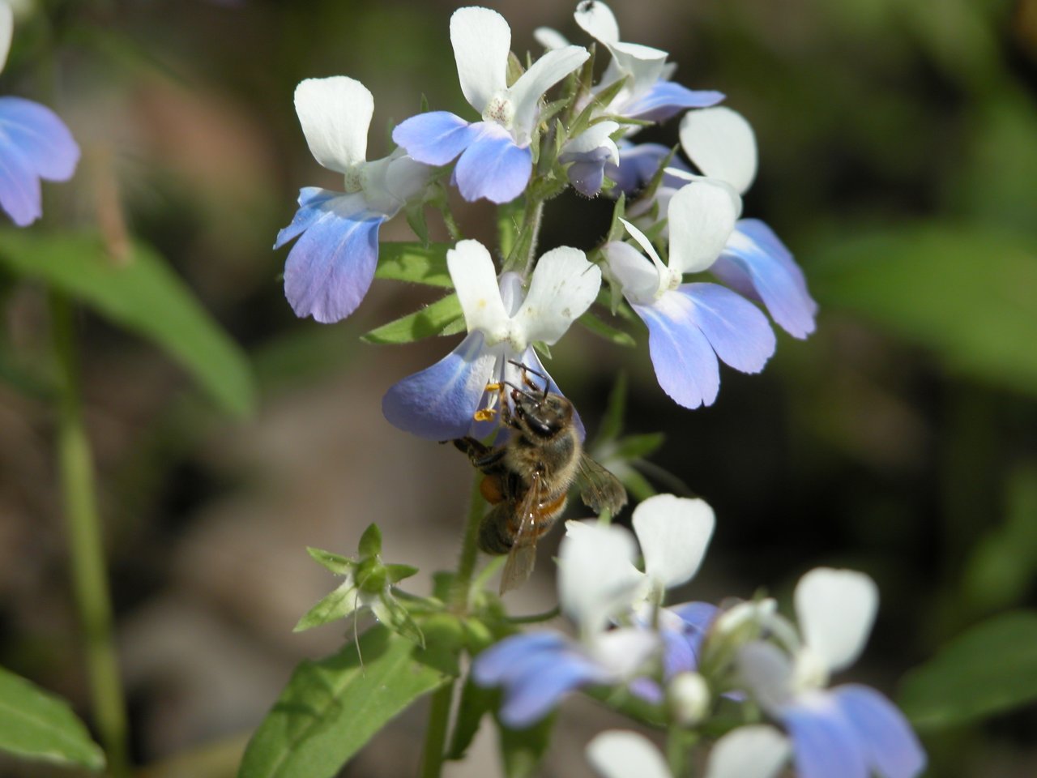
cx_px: 518
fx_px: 8388
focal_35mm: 280
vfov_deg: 5.3
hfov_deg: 7.1
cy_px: 389
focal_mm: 71.2
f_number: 4.2
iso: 100
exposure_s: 1/293
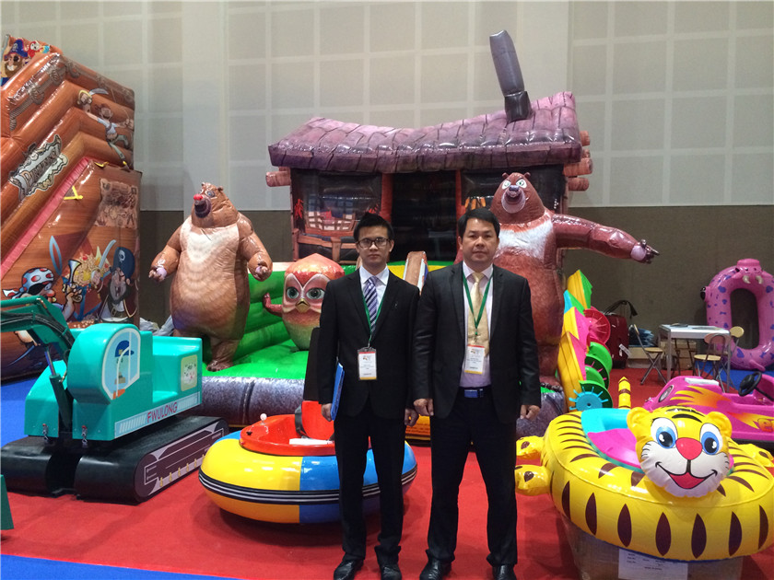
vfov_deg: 46.8
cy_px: 290
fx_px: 671
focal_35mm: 30
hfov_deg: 60.0
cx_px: 387
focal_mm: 4.12
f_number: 2.2
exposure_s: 1/30
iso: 250
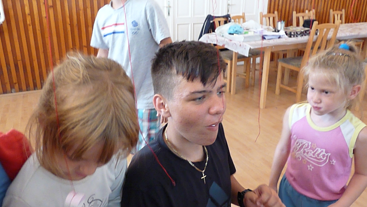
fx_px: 292
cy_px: 109
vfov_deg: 38.9
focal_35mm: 30
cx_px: 181
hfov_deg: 64.3
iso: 1250
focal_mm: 4.8
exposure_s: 1/30
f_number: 2.8
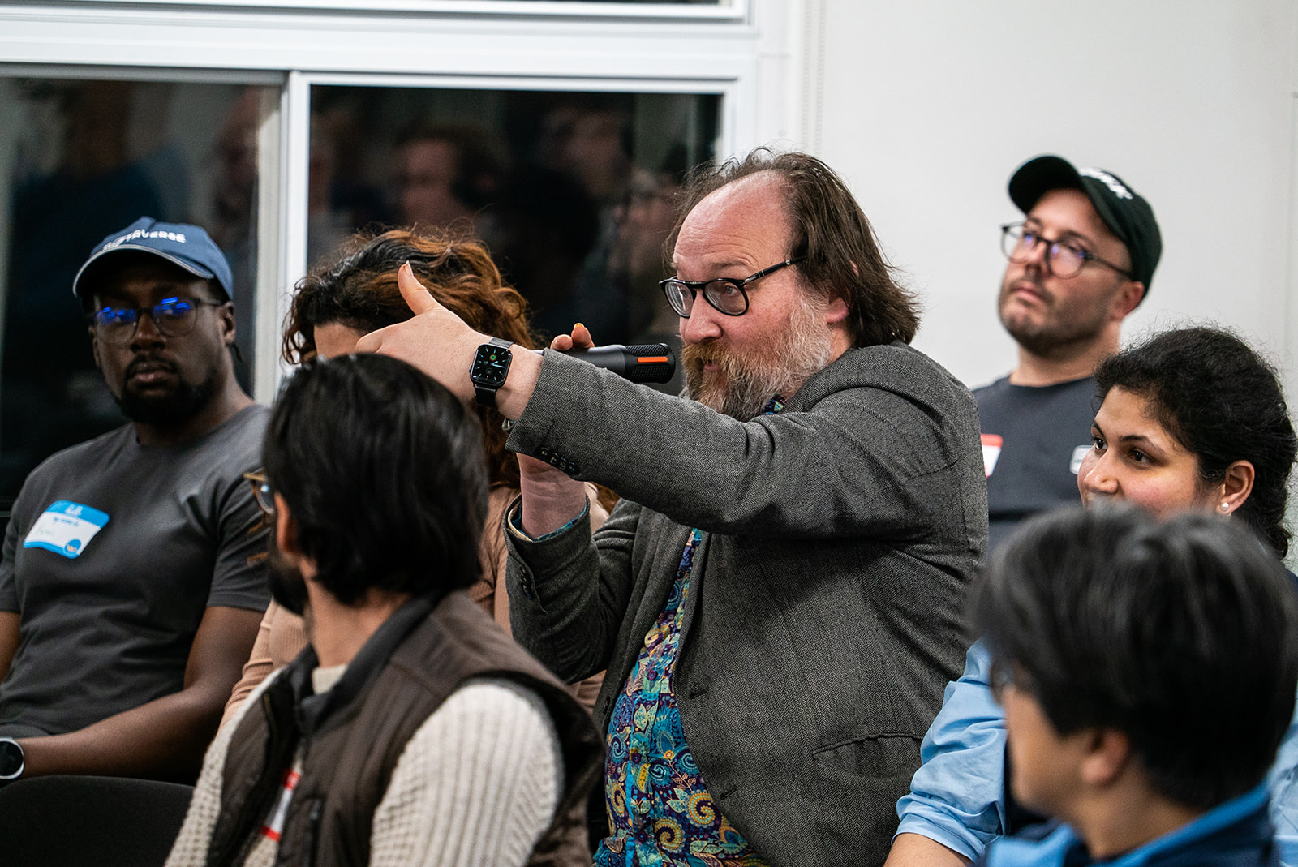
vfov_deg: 6.8
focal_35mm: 203
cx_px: 649
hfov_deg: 10.1
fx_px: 7324
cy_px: 434
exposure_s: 1/160
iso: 2500
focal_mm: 203
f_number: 5.6
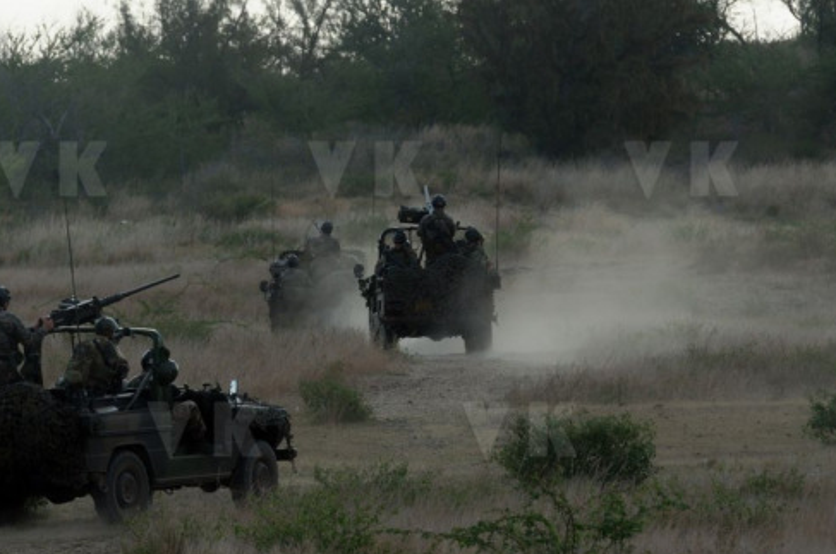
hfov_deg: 4.2
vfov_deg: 2.8
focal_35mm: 493
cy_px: 221
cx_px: 203
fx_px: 11430
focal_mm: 200
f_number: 8
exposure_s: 1/400
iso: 200
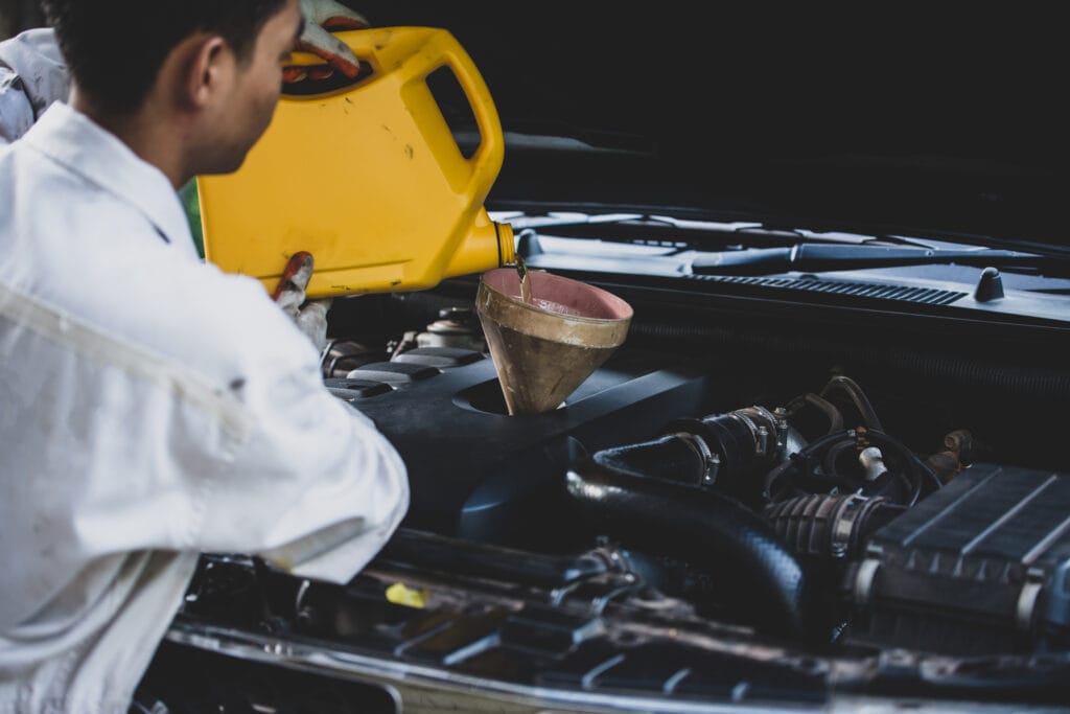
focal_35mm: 70
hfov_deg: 28.8
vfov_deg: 19.5
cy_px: 357
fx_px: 2081
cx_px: 535
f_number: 2.8
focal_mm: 70
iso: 200
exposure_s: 1/160
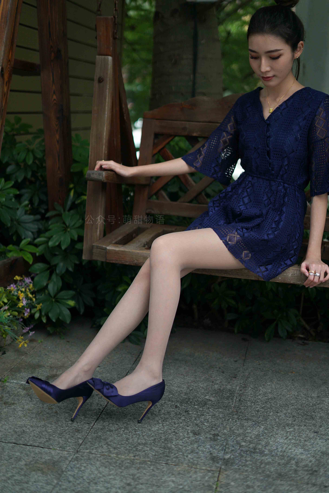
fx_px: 684
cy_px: 246
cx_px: 164
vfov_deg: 39.6
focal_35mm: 50
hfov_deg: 27.0
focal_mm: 50
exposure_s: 1/4000
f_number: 1.8
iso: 200
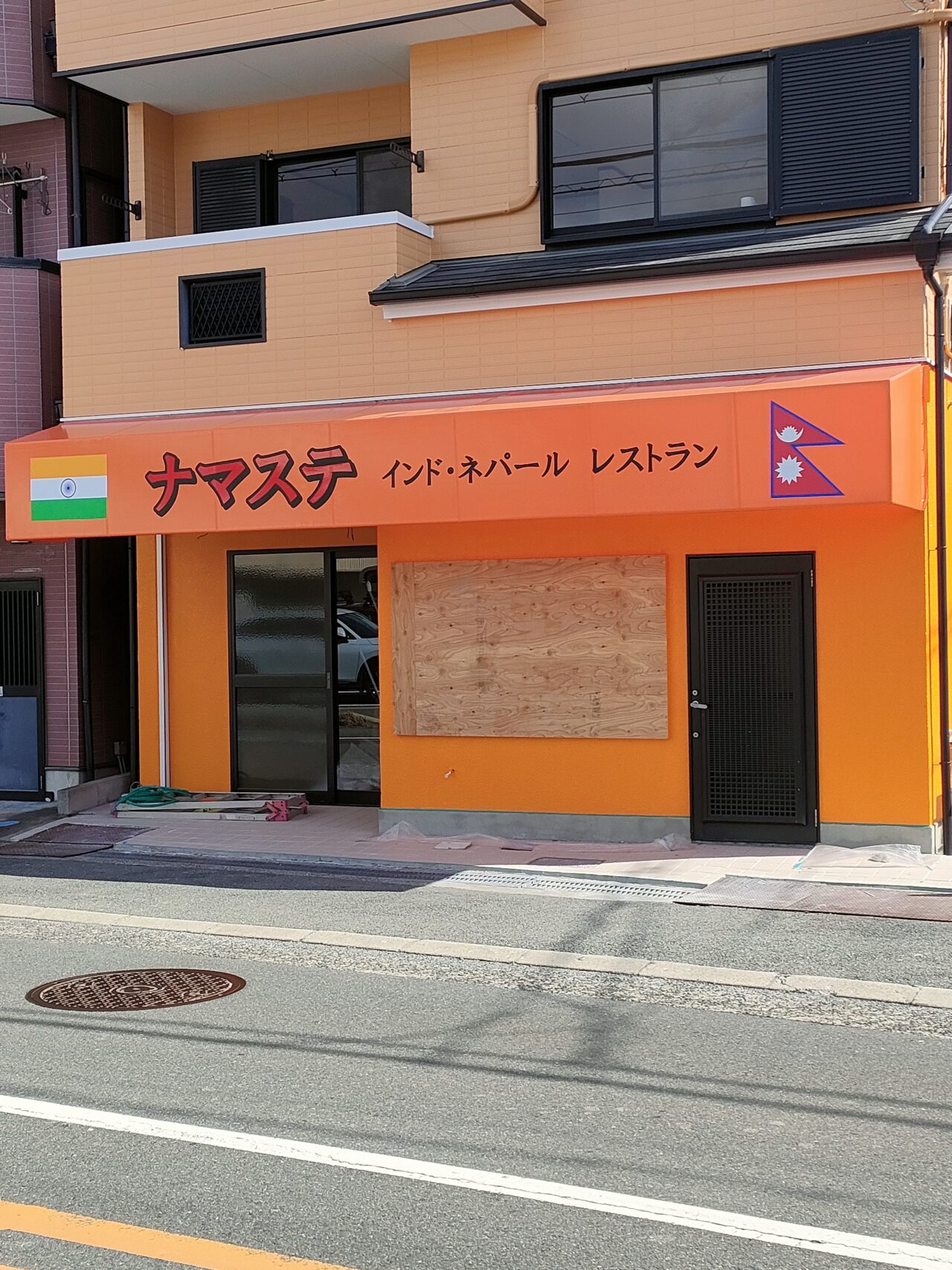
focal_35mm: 27
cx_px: 476
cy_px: 635
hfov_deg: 51.3
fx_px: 990
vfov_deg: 65.3
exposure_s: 1/1307
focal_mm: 4.73
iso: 100
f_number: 1.7
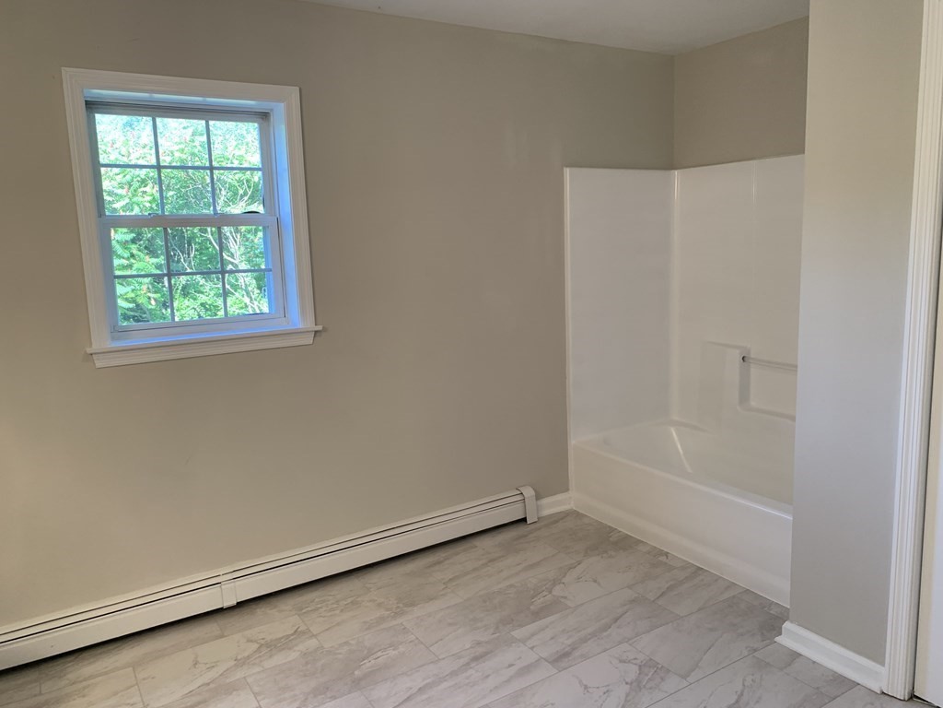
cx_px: 472
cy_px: 354
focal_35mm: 26
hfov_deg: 67.3
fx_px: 708
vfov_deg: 53.1
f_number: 1.8
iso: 64
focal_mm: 4.25
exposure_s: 1/60
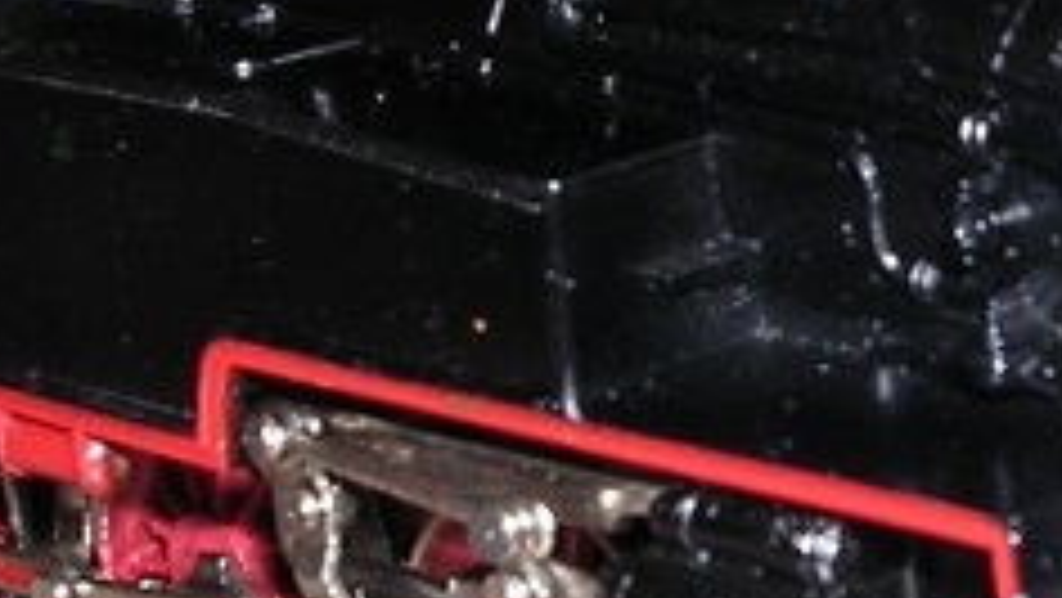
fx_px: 4057
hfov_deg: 14.8
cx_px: 909
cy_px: 357
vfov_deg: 8.4
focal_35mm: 144
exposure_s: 1/60.1
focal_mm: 5.8
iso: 100
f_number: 5.6
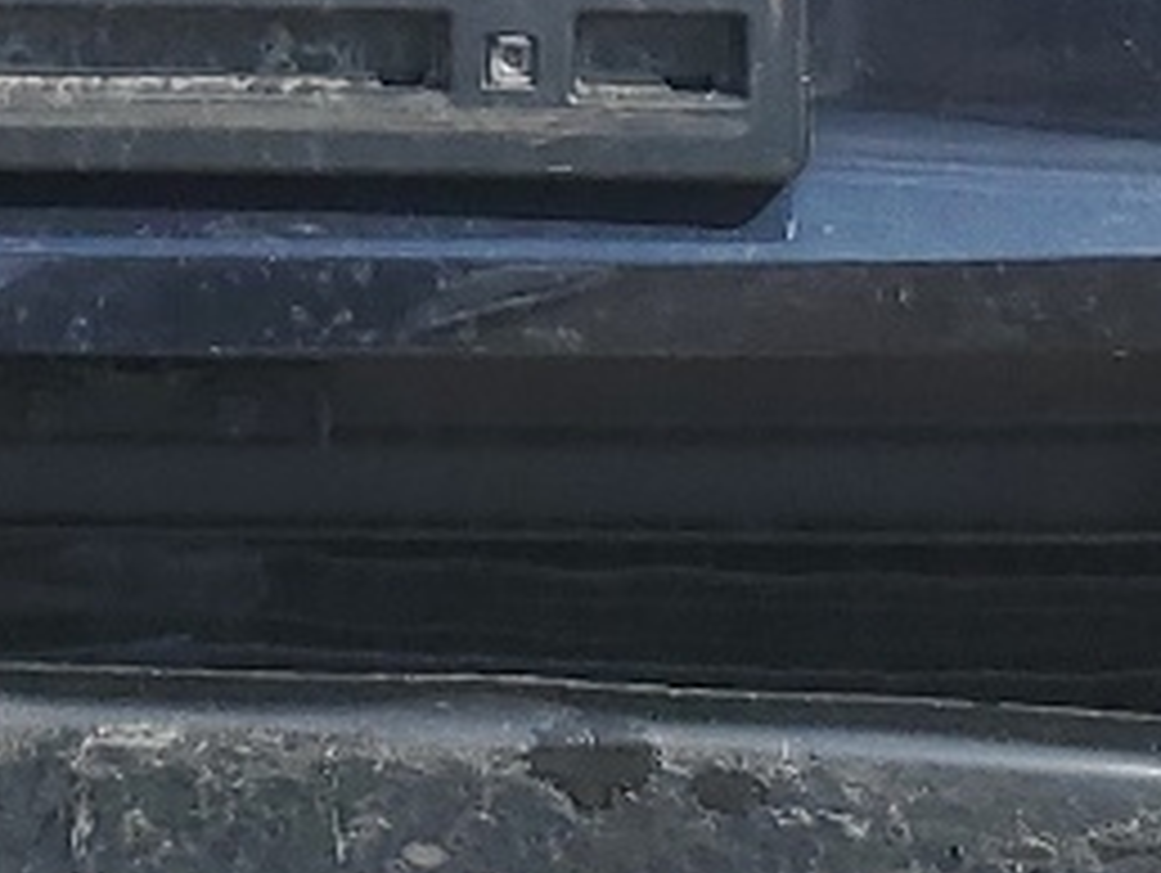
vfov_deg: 9.0
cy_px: -392
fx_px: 5405
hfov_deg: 12.2
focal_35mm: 161
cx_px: 166
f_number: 1.5
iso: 50
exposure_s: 1/2500
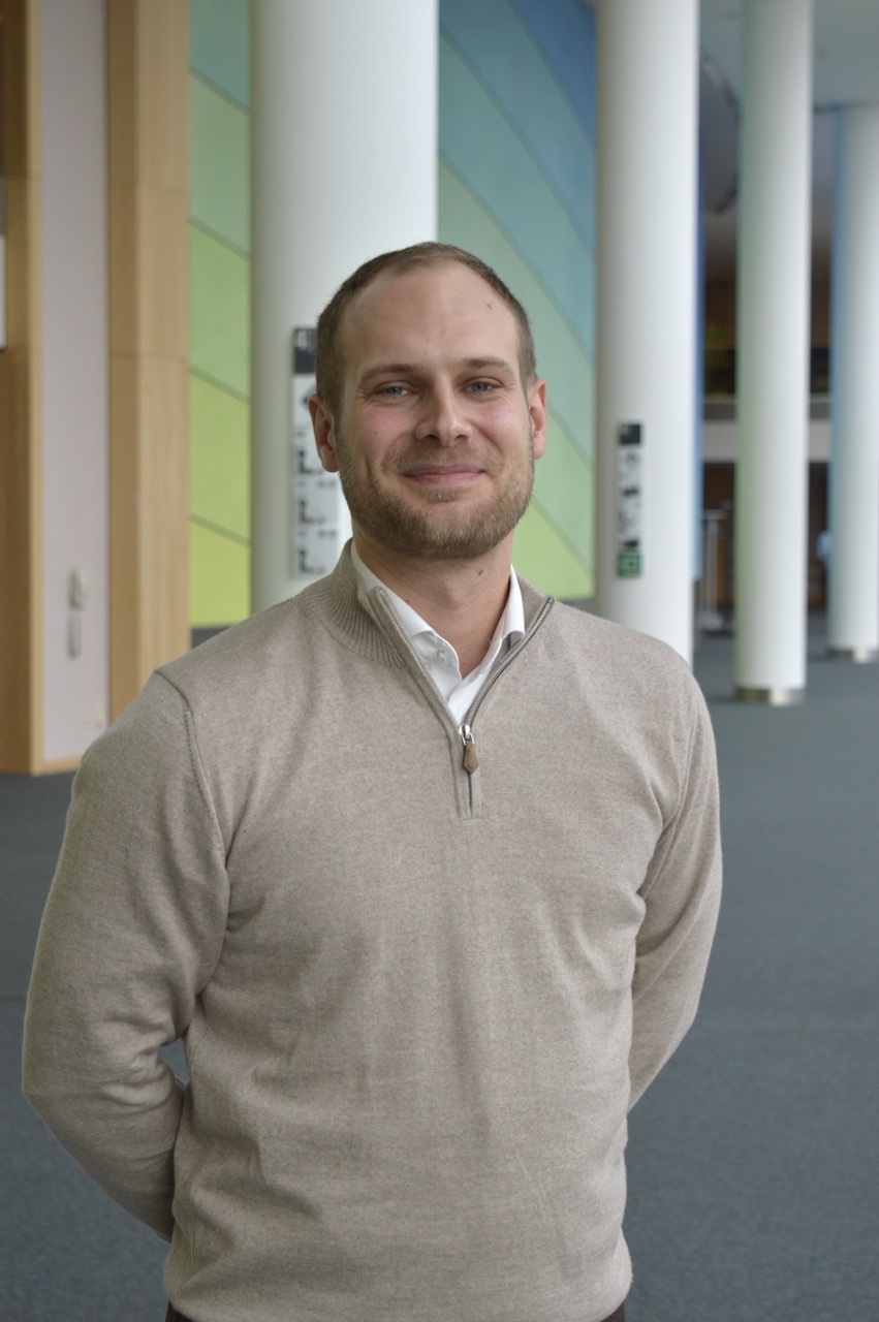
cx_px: 440
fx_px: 2642
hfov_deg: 18.9
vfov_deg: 28.1
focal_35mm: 72
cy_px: 661
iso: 360
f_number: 5.3
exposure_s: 1/125
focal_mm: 48
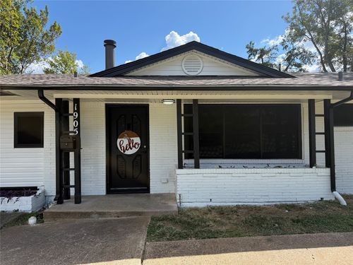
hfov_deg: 71.6
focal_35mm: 24
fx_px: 245
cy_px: 132
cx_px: 176
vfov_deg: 56.8
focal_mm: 6.76
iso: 100
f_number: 1.78
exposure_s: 1/3759
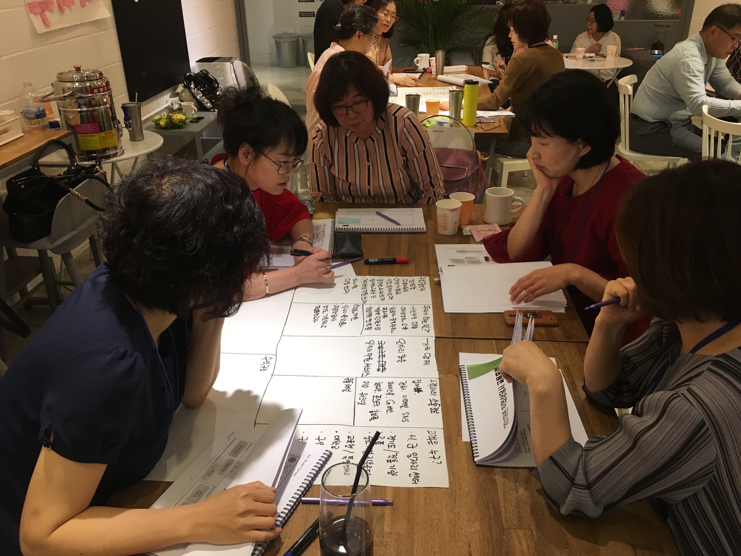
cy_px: 278
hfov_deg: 61.7
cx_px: 370
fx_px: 621
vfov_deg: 48.2
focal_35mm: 29
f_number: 2.2
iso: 40
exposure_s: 1/30
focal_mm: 4.15
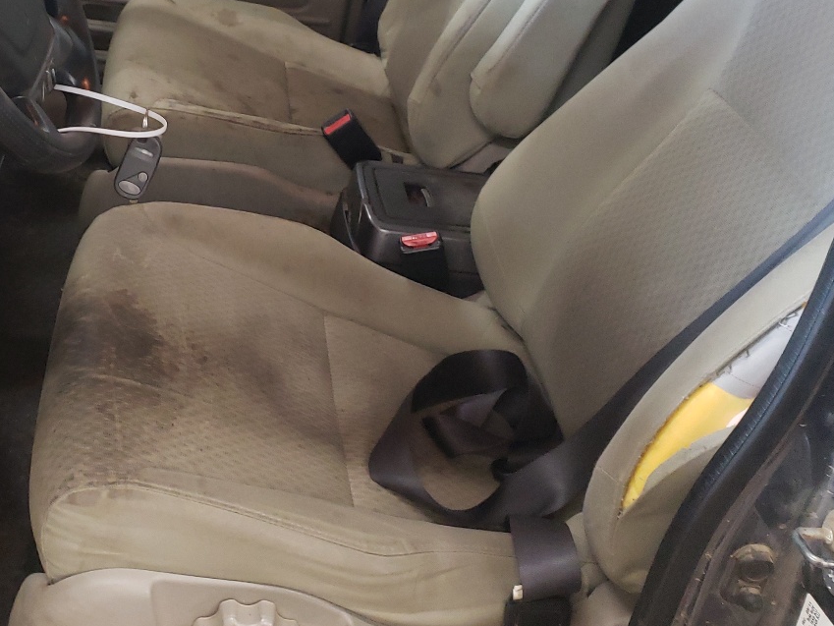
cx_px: 220
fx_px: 1181
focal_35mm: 49
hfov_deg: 38.0
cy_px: 130
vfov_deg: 29.1
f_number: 1.5
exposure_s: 1/30
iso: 270
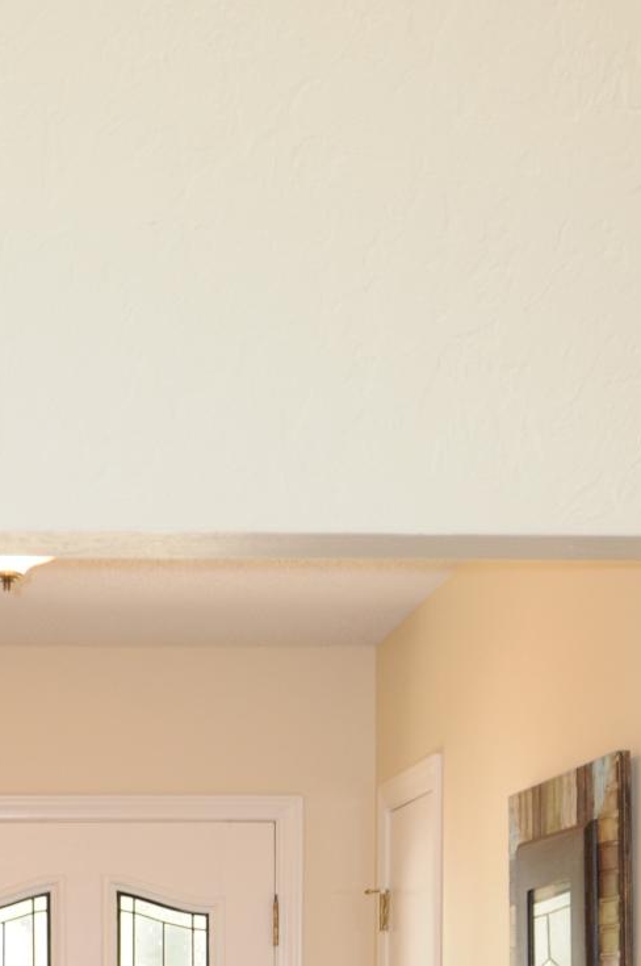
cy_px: 1187
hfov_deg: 19.2
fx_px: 1858
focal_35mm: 69
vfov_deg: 25.8
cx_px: 68
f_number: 4
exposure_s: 1/60
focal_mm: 17
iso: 400
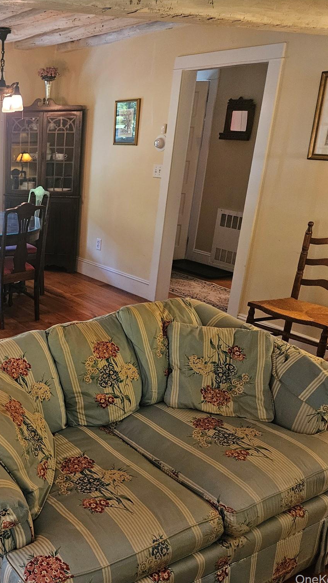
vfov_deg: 58.0
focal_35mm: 34
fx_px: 526
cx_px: -22
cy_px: 292
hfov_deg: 31.3
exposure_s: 1/120
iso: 800
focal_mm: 5.4
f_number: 1.8
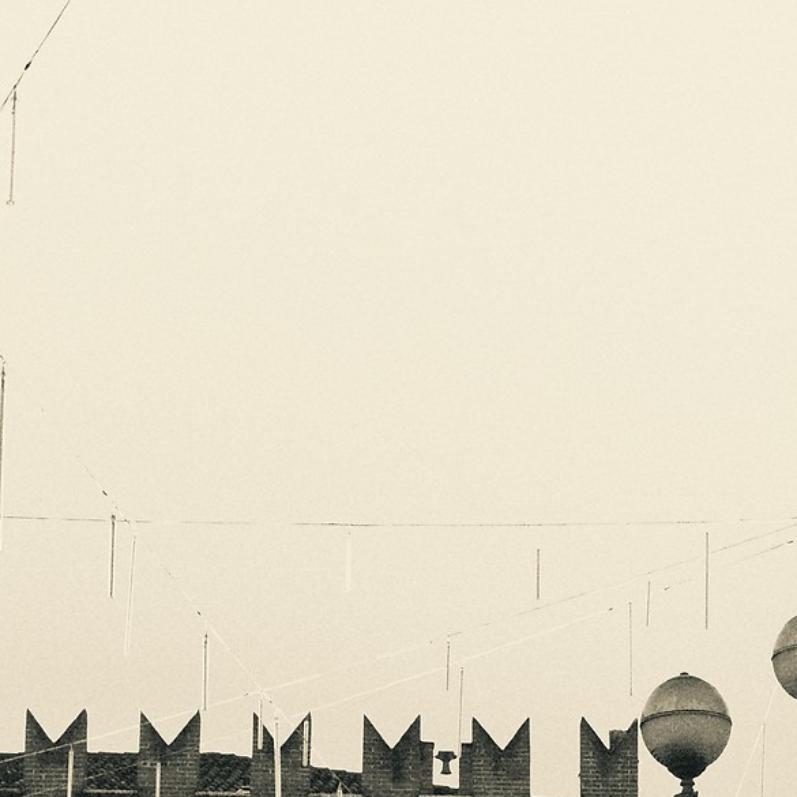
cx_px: 842
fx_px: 3178
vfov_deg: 14.0
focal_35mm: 122
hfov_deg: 14.0
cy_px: 868
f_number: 5.6
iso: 100
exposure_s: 1/50
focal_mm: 35
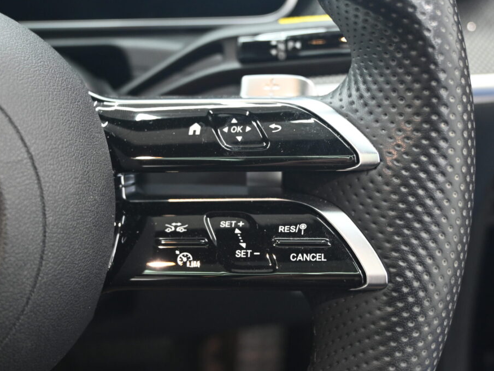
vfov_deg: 29.2
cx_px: 232
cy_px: 186
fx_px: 711
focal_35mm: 50
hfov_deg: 38.3
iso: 1600
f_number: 4.8
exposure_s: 1/50
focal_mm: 30.5
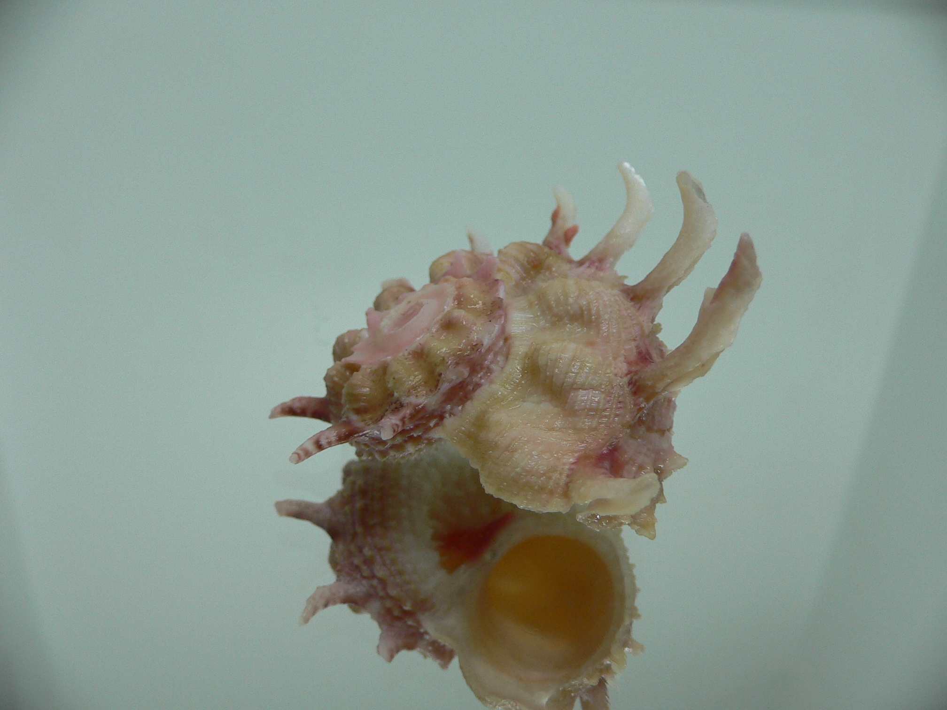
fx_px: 958
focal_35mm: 35
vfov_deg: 40.7
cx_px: 474
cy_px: 355
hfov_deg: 52.6
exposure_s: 1/60
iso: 100
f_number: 2.8
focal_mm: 4.6
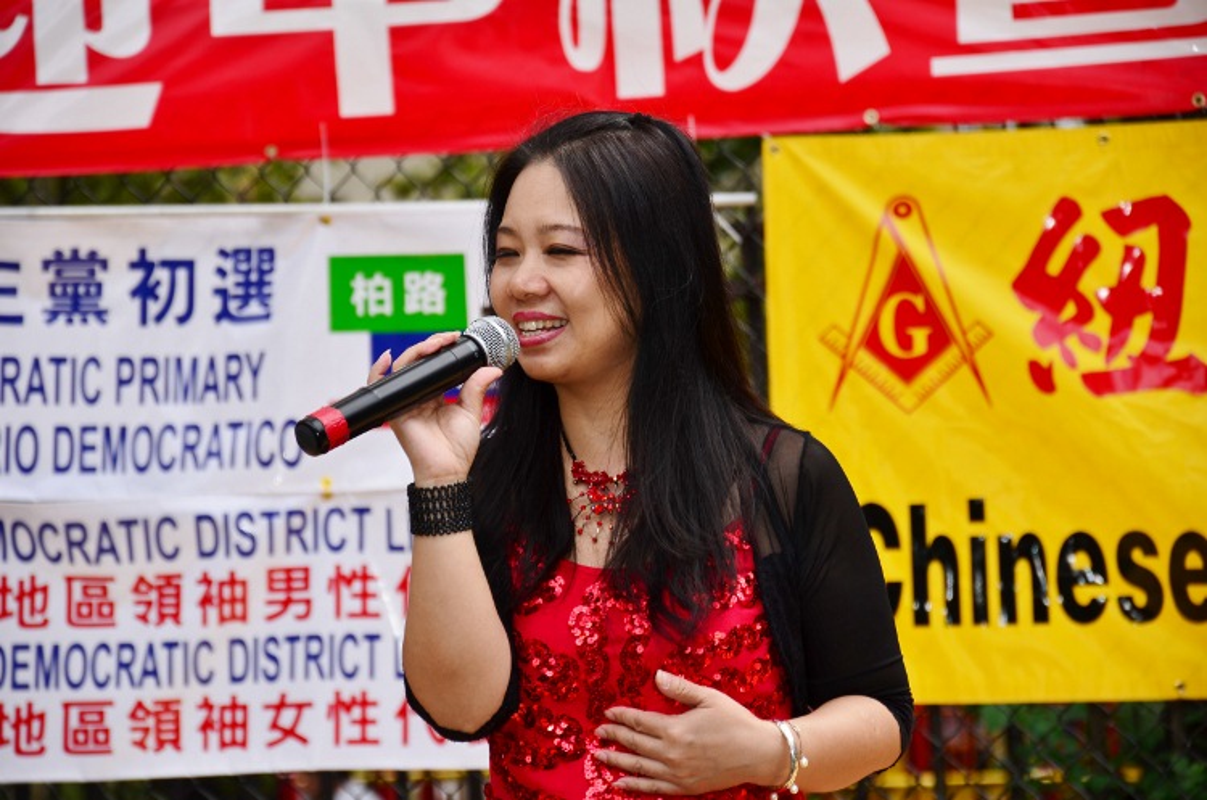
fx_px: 5270
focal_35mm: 158
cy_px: 400
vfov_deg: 8.7
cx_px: 604
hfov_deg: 13.1
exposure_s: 1/200
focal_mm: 105
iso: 100
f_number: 5.6
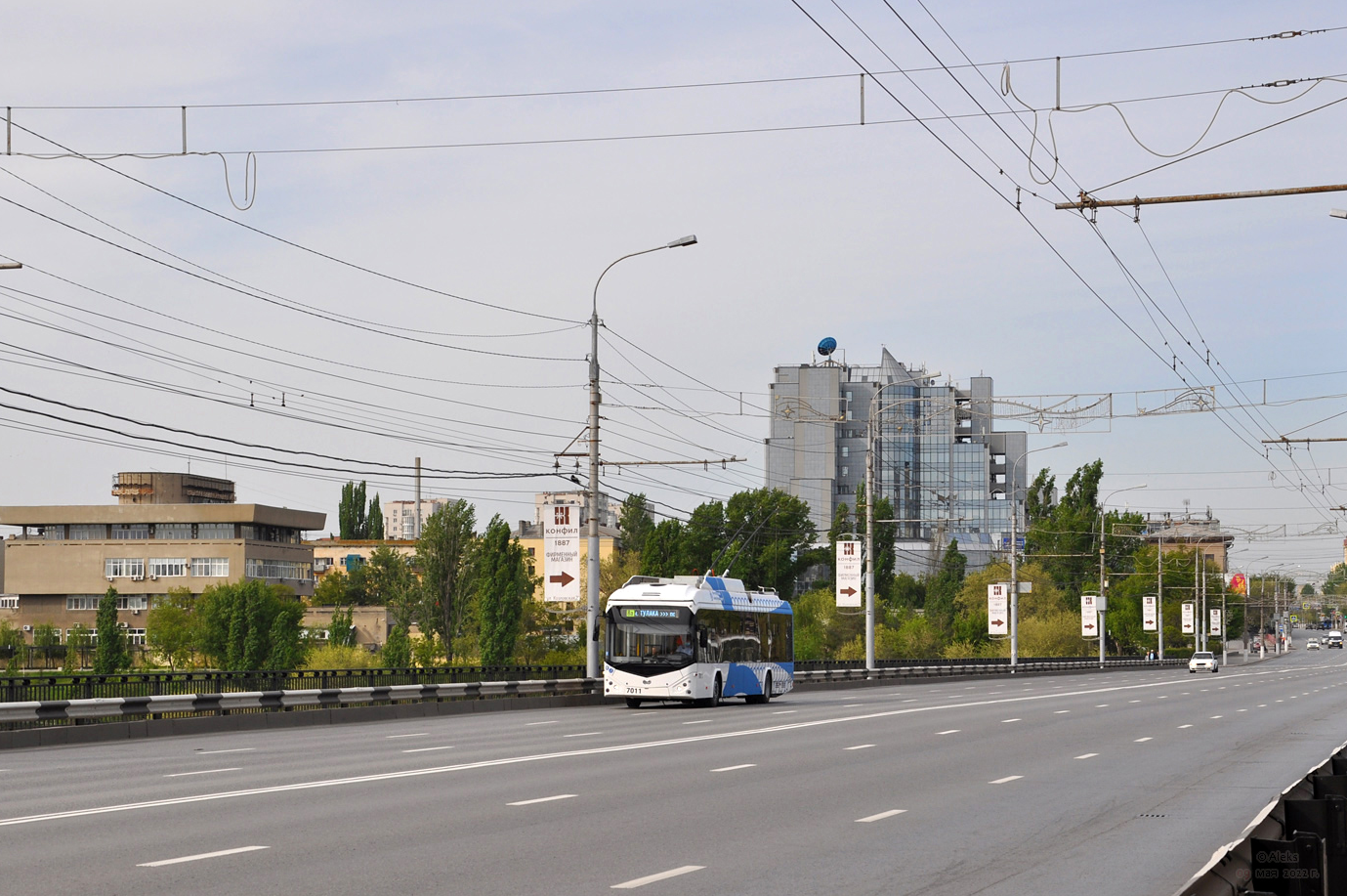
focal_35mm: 69
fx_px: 2561
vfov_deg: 19.8
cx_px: 670
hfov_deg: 29.5
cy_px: 454
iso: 200
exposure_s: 1/500
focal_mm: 45
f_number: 8
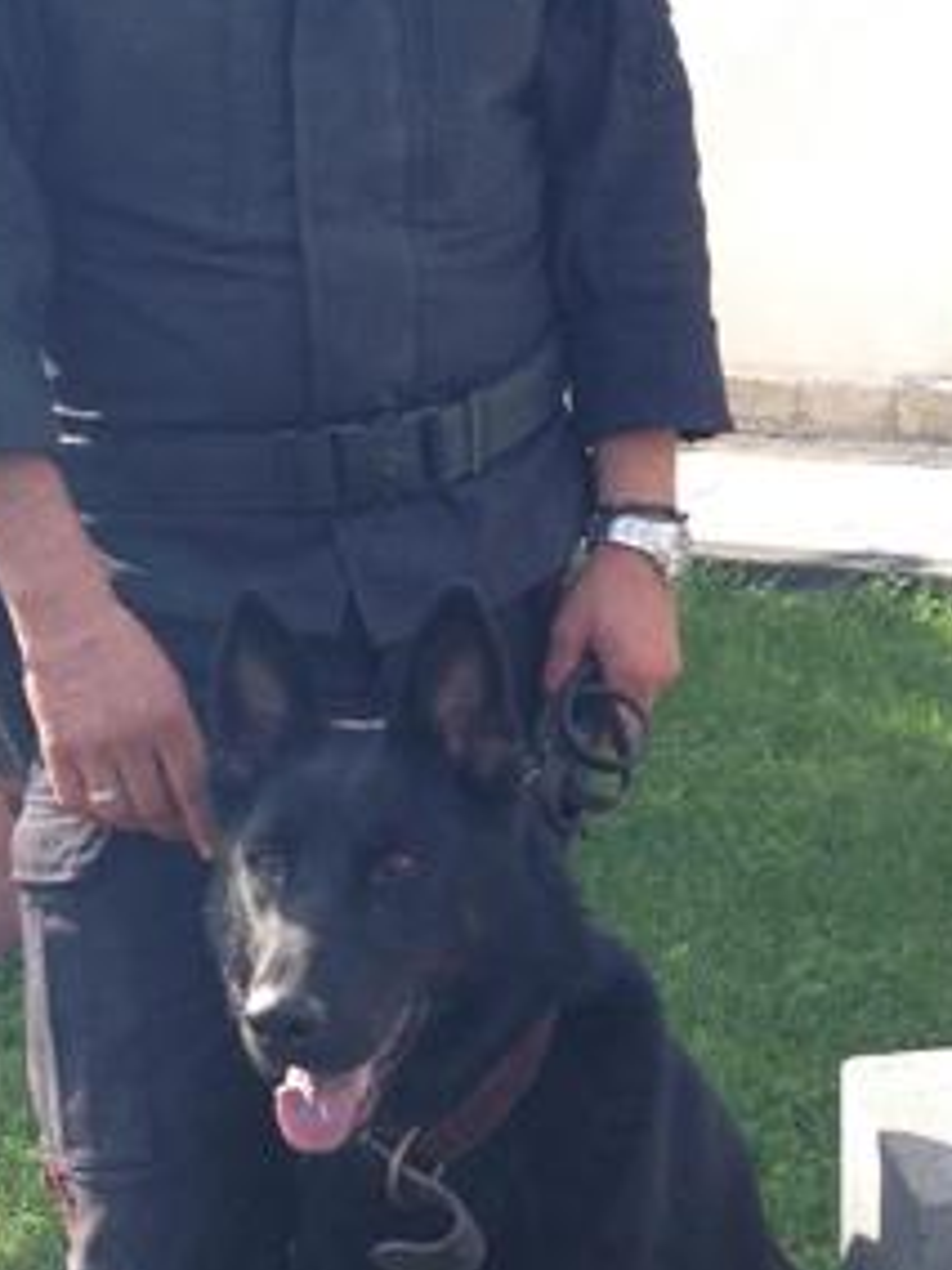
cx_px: 849
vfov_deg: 21.1
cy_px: 590
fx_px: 3410
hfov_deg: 15.7
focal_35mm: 93
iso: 50
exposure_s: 1/384
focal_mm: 4.12
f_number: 2.4
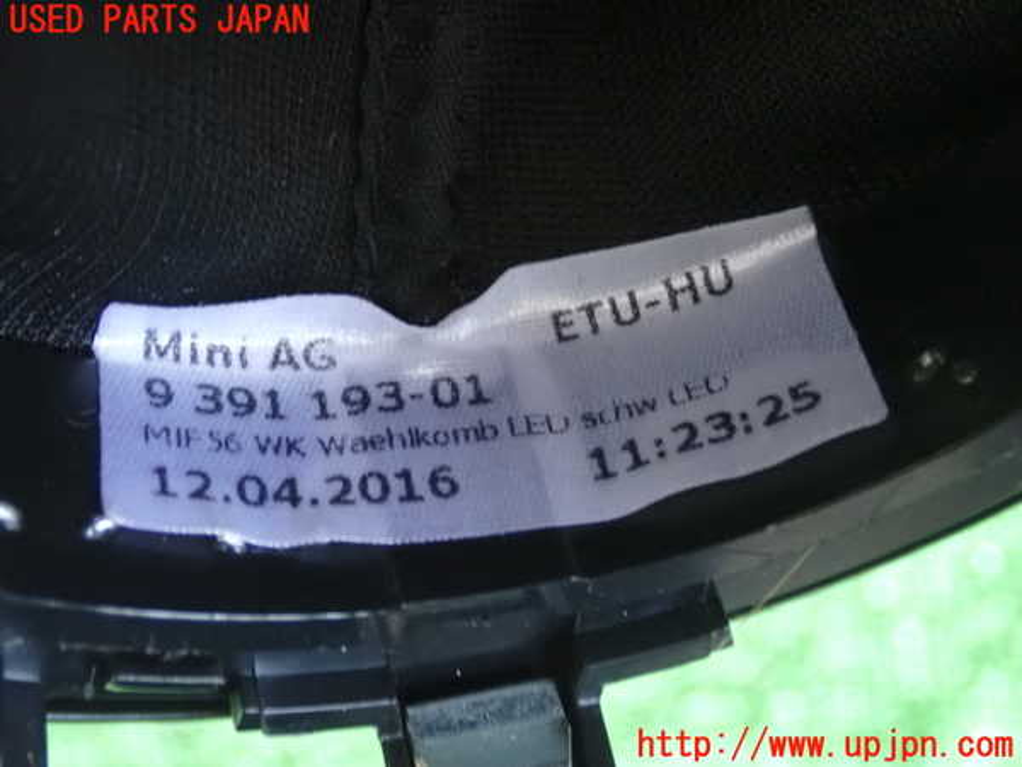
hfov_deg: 33.2
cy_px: 384
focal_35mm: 58
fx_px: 1712
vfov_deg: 25.2
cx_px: 511
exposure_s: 1/25
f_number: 3.5
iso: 1600
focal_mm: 10.35
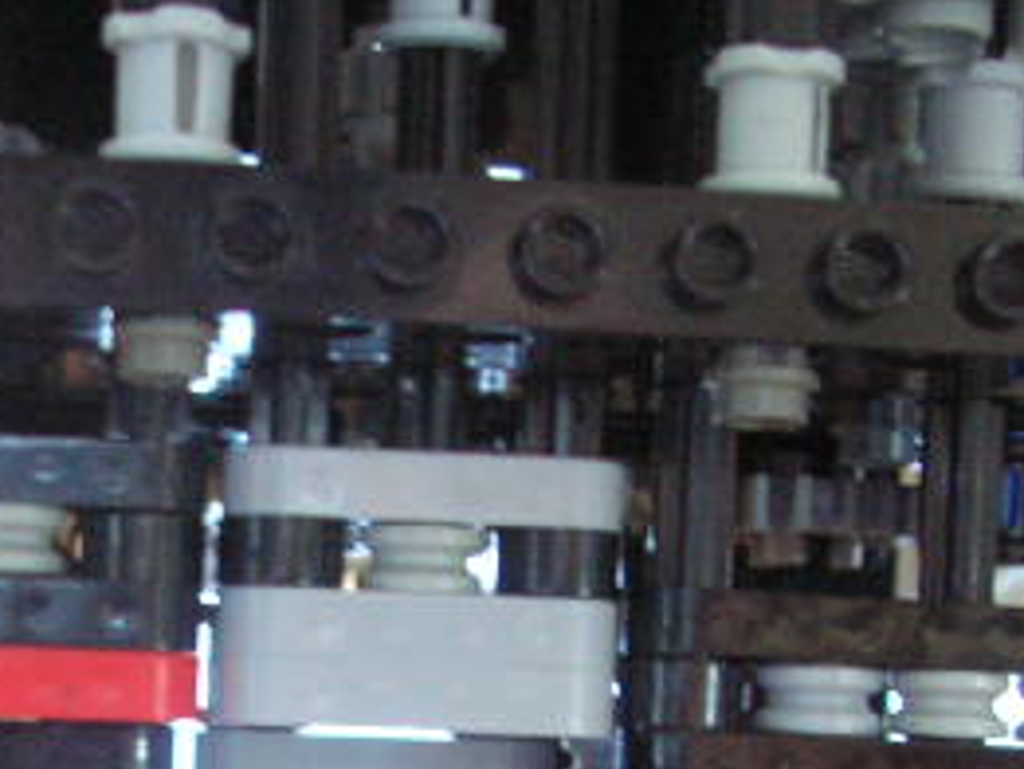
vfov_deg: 14.6
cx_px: 129
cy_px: 934
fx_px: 2900
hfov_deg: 19.7
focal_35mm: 98
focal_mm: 6.6
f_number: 3
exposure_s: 1/2.6
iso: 200
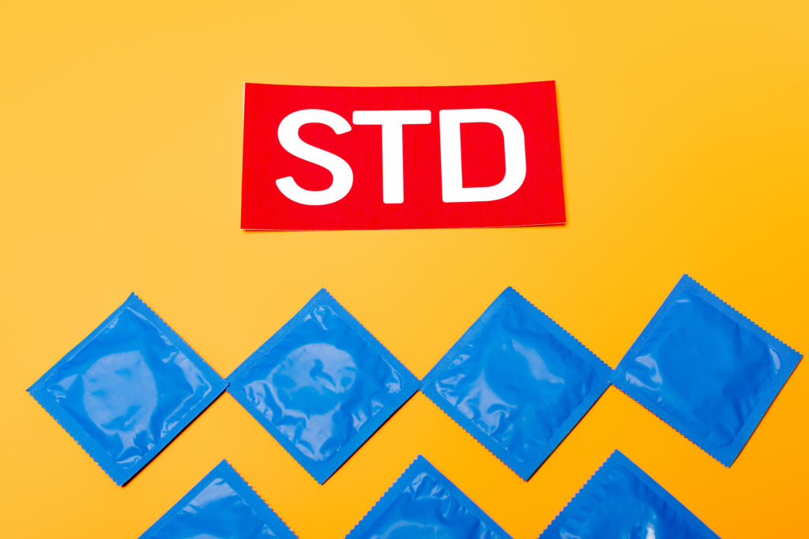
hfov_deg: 39.6
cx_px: 404
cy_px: 270
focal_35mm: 50
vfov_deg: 27.0
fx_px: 1124
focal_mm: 50
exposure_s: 1/160
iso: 100
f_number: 5.6
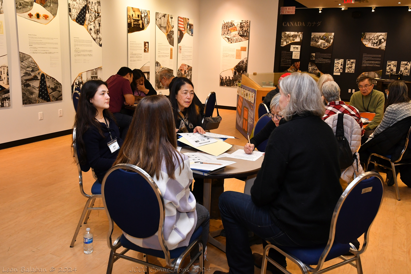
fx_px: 377
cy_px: 137
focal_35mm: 33
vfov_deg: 40.0
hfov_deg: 57.2
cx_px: 206
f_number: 4
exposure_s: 1/80
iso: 1000
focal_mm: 22
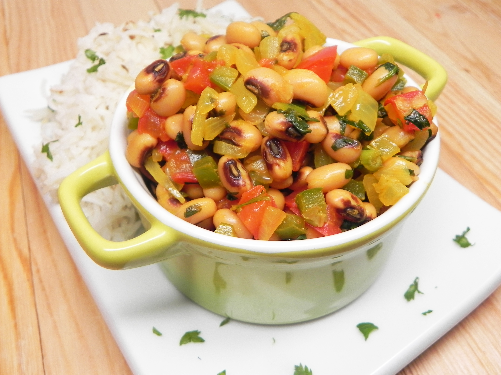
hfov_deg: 55.4
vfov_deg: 42.9
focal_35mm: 33
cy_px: 188
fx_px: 478
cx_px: 250
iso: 160
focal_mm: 5.9
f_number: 2.8
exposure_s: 1/41.3
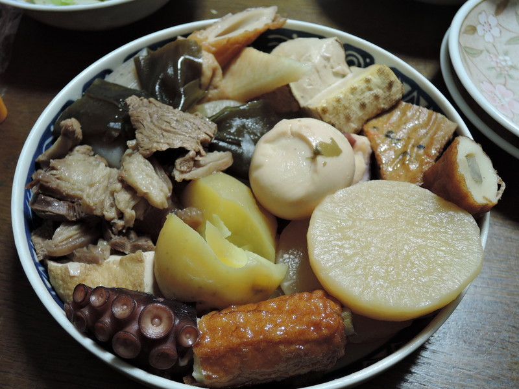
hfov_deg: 52.6
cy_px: 194
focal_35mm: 35
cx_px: 260
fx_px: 525
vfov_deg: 40.7
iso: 400
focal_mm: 7.5
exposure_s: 1/30
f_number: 2.5
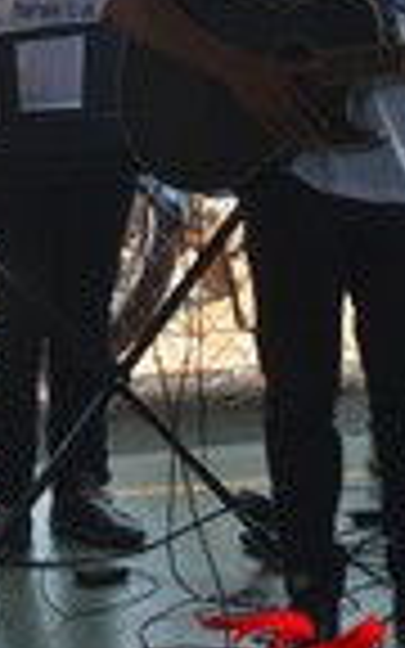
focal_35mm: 168
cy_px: 220
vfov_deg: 12.5
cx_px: -202
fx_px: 2960
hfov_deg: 7.7
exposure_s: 1/125
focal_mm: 35
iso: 100
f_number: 5.6
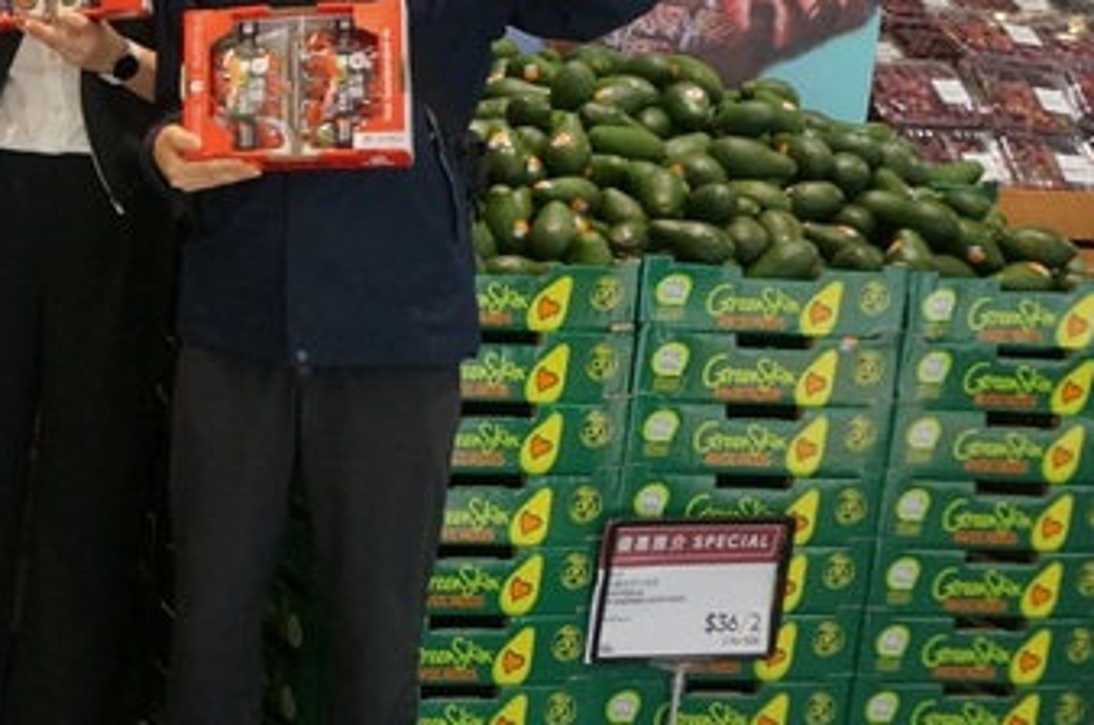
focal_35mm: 64
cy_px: 87
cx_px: -324
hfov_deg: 26.7
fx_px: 1941
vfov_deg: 20.8
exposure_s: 1/161
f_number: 4
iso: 800
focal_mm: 16
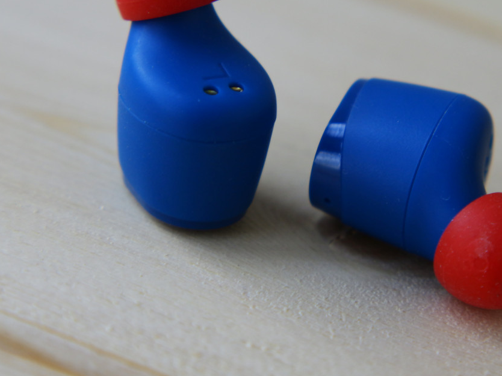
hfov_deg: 14.9
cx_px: 314
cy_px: 134
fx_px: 1914
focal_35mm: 132
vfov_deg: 11.2
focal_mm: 43
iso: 200
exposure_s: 1/125
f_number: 3.5
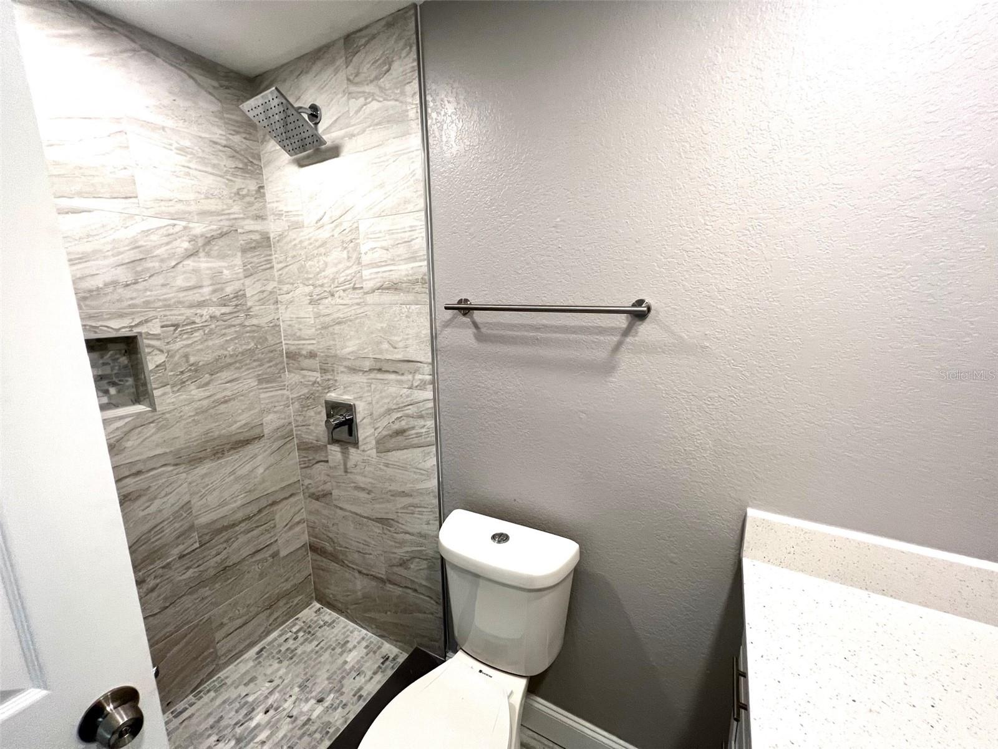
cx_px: 499
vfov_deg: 89.9
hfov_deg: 106.2
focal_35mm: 13
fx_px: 375
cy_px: 374
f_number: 1.8
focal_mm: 1.57
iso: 125
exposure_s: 1/60
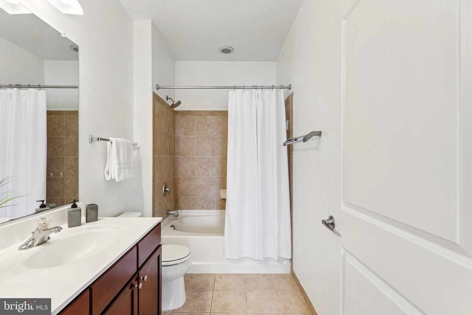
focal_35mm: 16
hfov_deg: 95.0
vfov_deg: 72.1
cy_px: 158
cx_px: 236
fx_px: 216
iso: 250
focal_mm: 16.5
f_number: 9
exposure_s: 1/8
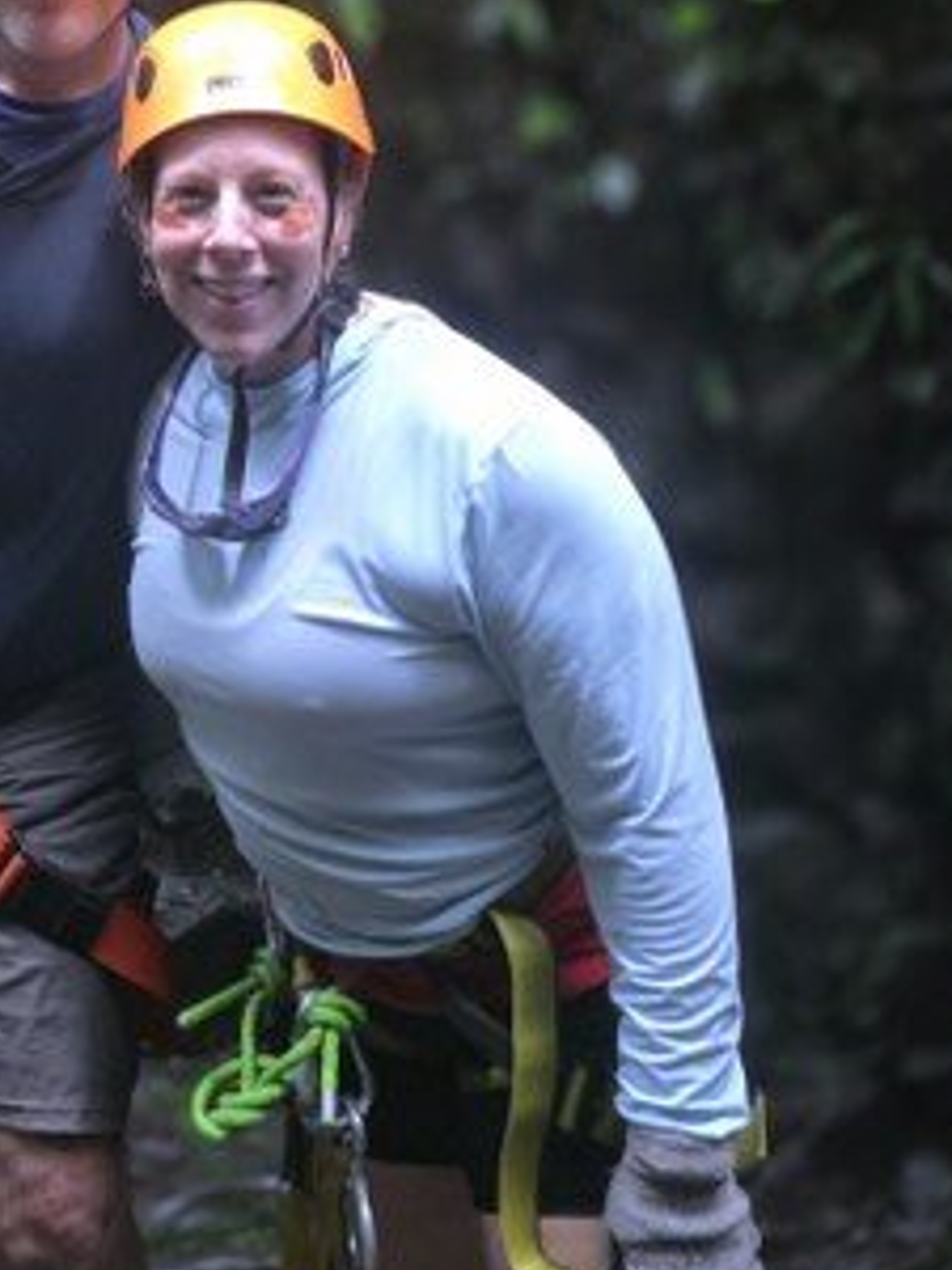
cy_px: 42
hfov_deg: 28.8
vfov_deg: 35.7
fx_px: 1797
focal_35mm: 49
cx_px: 135
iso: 2000
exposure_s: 1/120
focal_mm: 6.3
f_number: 1.7
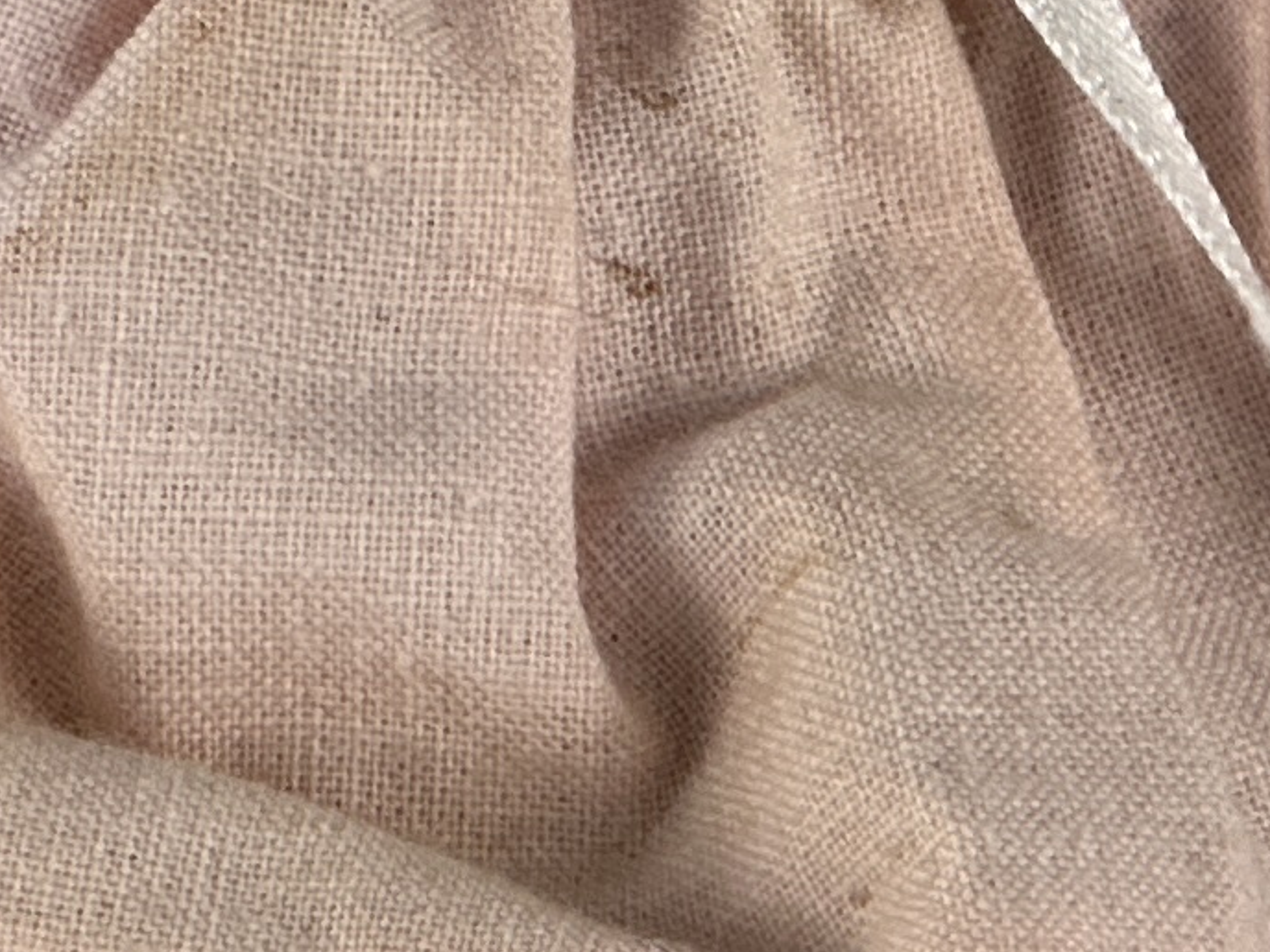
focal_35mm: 451
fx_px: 16546
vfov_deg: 3.3
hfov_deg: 4.4
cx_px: 604
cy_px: 170
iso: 50
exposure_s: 1/100
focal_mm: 9
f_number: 2.8
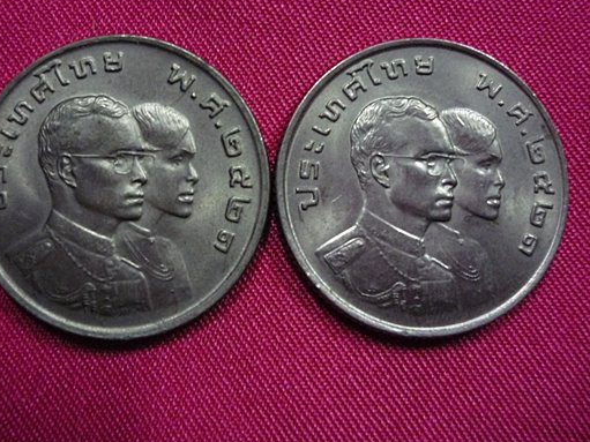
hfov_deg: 44.7
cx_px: 264
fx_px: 716
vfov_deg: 34.3
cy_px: 192
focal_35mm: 42
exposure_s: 1/8
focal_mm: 5.5
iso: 400
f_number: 2.8
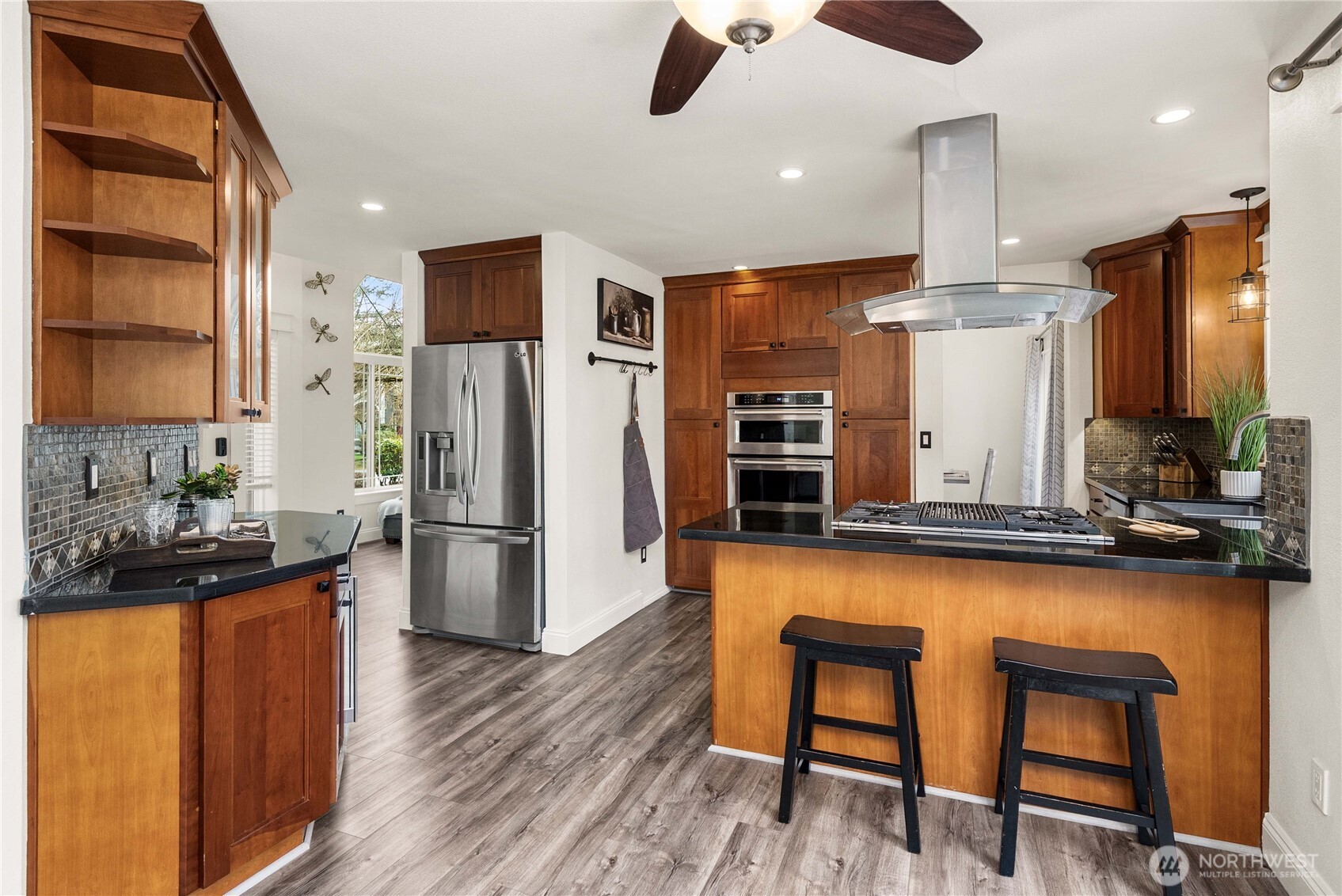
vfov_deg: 73.8
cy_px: 448
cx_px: 671
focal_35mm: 16
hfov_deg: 96.7
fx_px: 597
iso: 250
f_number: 7.1
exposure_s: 1/60
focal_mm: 16
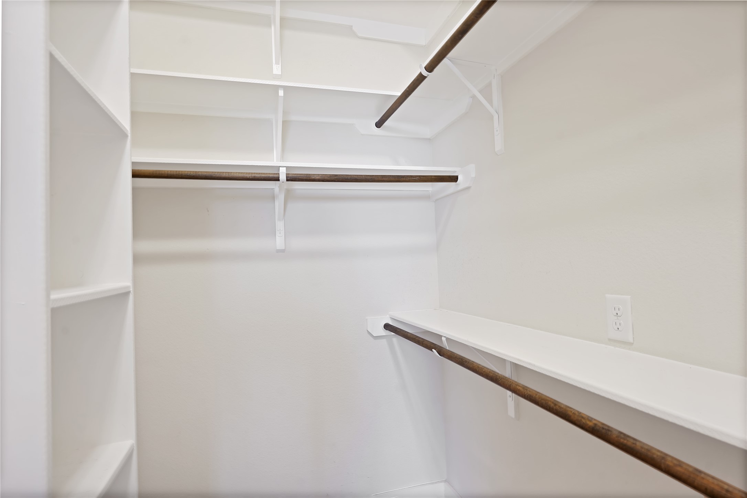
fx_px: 380
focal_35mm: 18
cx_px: 374
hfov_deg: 89.1
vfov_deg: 66.5
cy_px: 249
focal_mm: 18.3
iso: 100
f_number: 7.1
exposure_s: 2.5
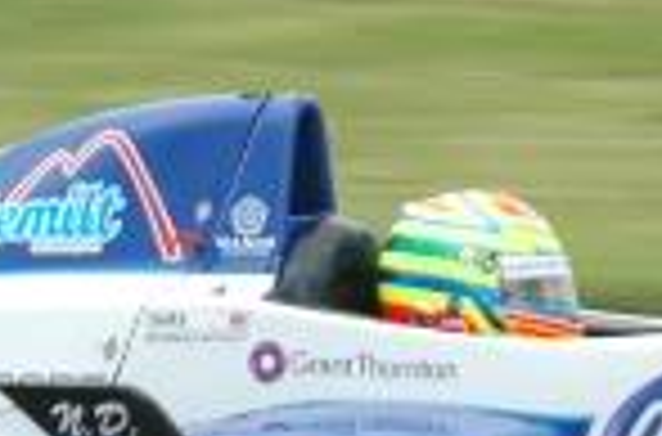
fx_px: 40454
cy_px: 618
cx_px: 752
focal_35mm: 2207
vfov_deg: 0.6
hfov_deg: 0.9
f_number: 6.3
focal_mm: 270
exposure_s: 1/250
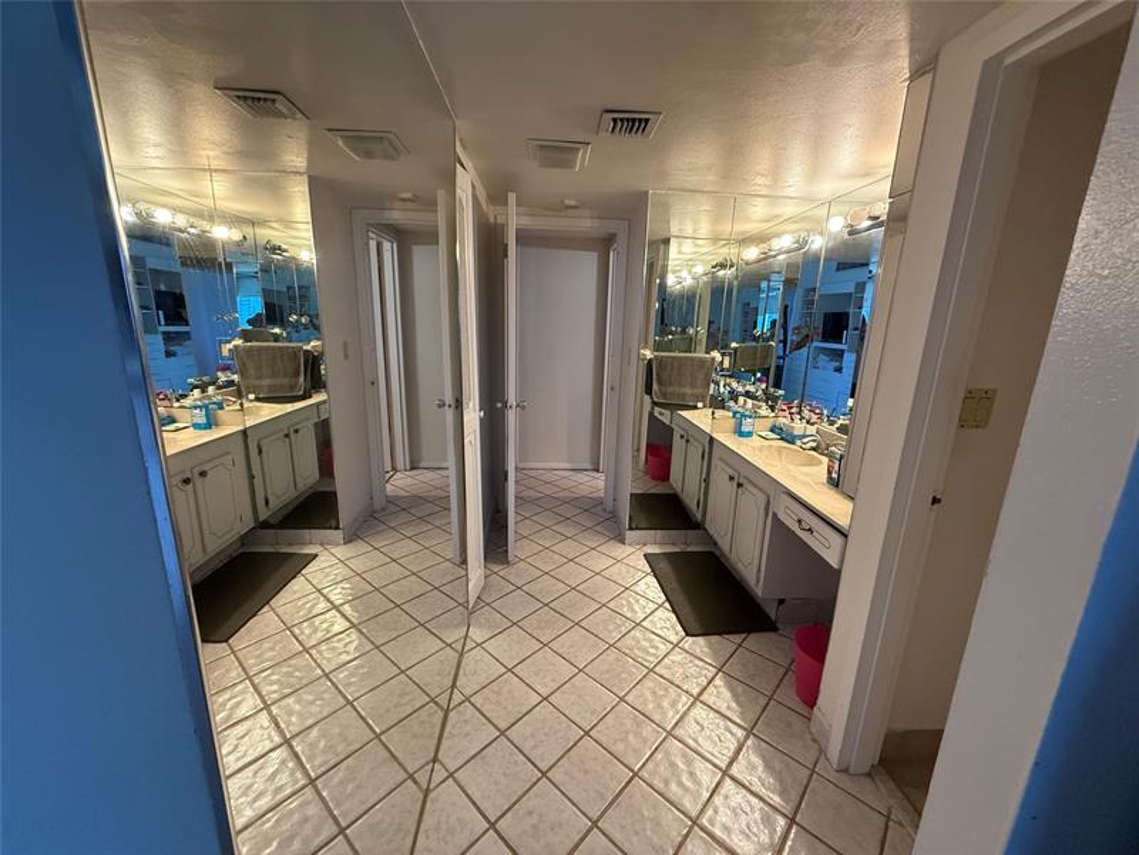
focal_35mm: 14
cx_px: 570
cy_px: 428
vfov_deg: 85.7
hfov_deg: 102.1
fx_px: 461
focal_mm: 2.22
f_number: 2.2
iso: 500
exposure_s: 1/120
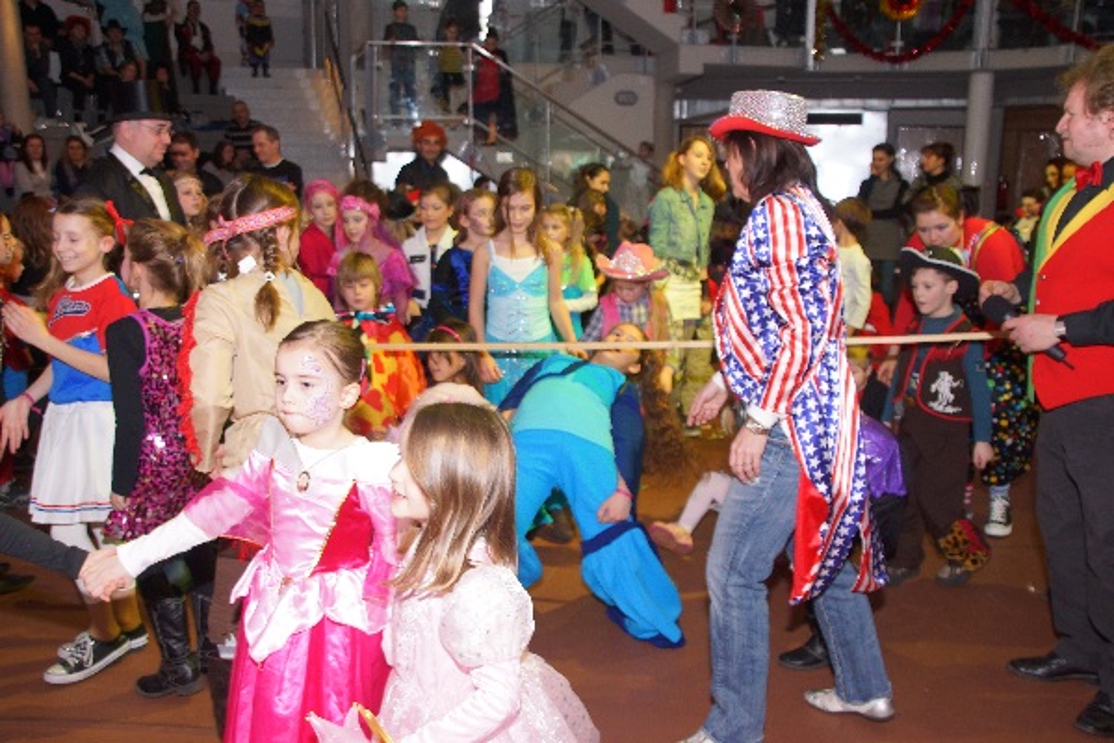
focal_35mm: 30
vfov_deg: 43.6
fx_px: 928
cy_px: 372
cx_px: 557
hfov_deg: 61.9
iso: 640
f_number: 3.5
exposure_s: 1/125
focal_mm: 20
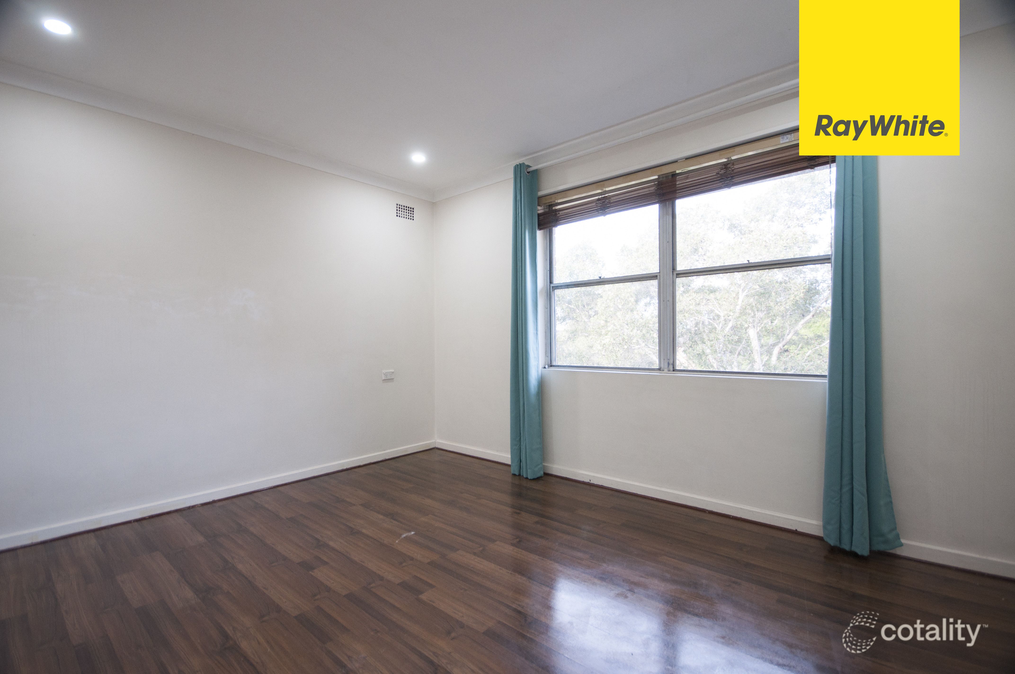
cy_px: 337
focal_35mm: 15
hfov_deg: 100.5
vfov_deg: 77.2
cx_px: 508
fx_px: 422
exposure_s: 1/80
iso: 400
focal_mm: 10
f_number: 4.5
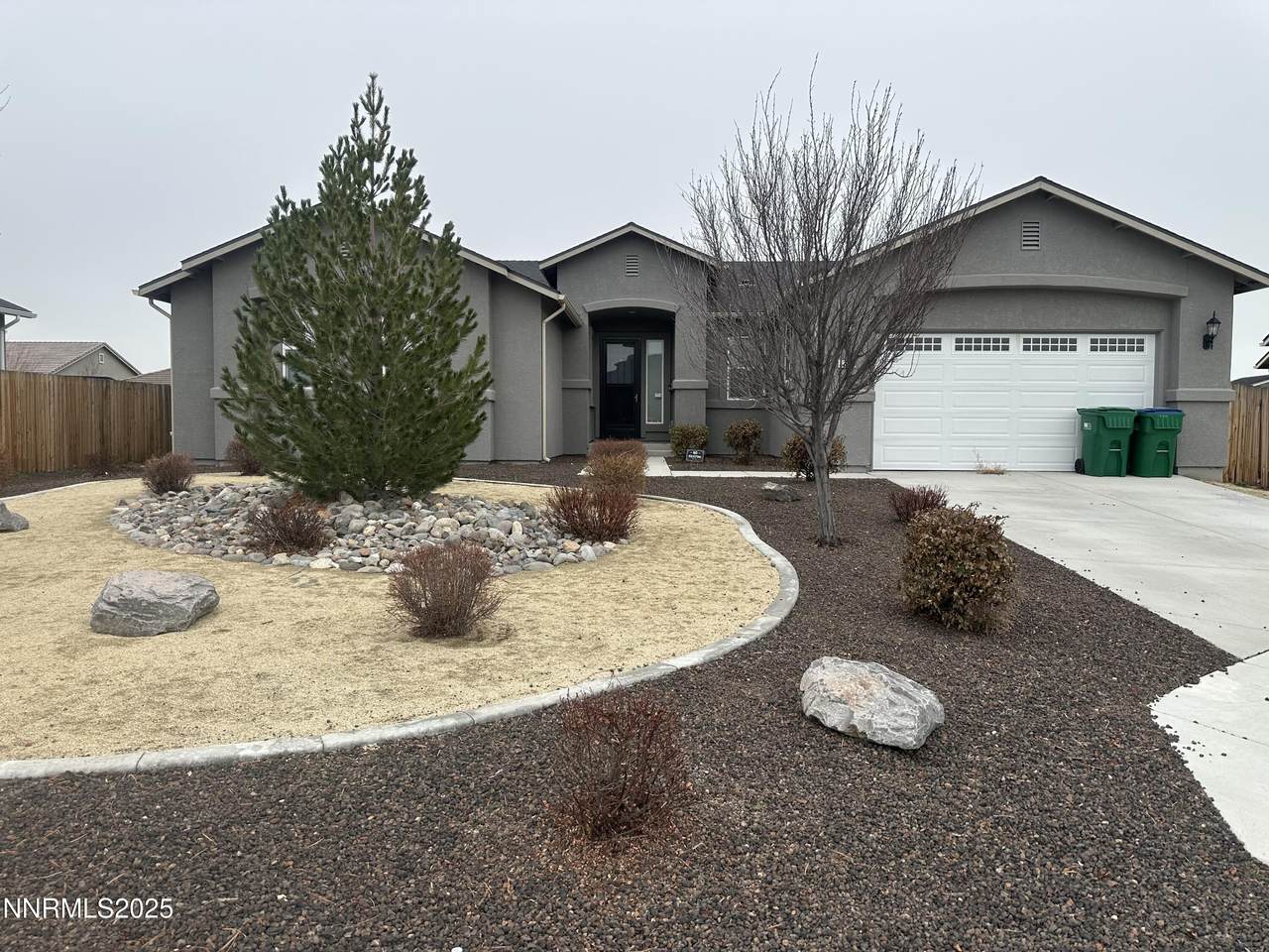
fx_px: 880
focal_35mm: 24
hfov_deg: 71.6
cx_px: 634
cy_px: 476
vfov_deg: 56.8
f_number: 1.78
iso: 80
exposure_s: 1/927
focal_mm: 6.86
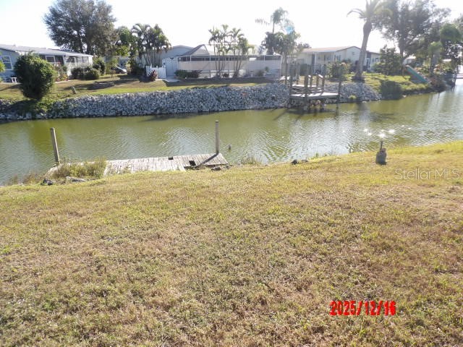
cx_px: 232
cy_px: 174
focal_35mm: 24
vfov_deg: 56.8
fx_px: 321
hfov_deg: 71.6
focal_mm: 4.3
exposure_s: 1/422
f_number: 3.2
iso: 100
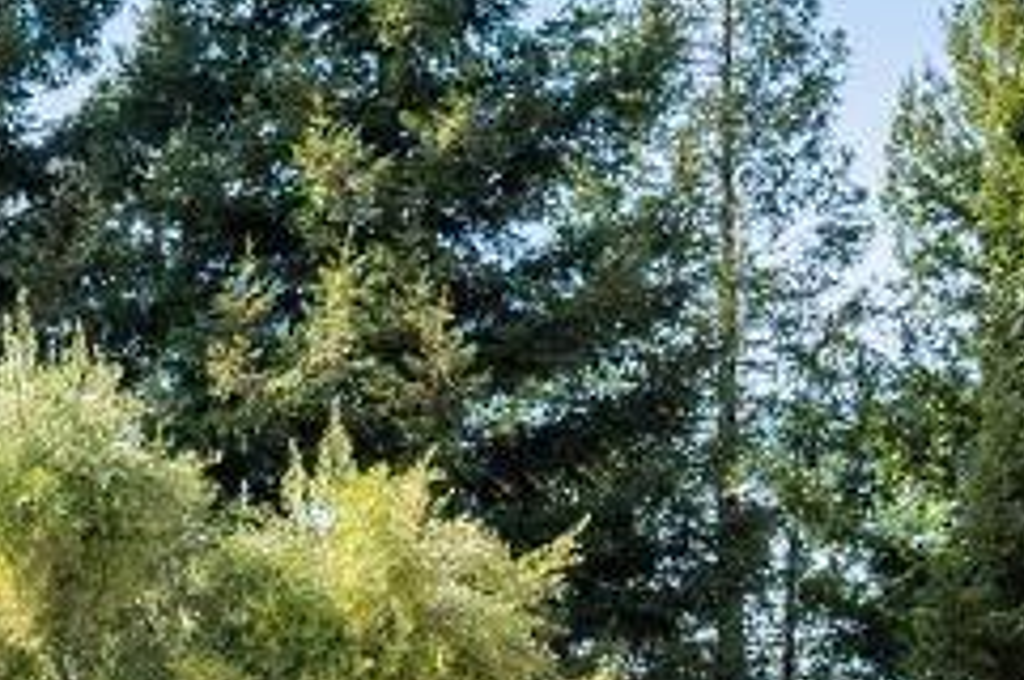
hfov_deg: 10.7
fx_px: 5312
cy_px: 1162
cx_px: -455
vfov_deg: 7.2
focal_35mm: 187
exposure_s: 1/320
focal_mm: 30
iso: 100
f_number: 8
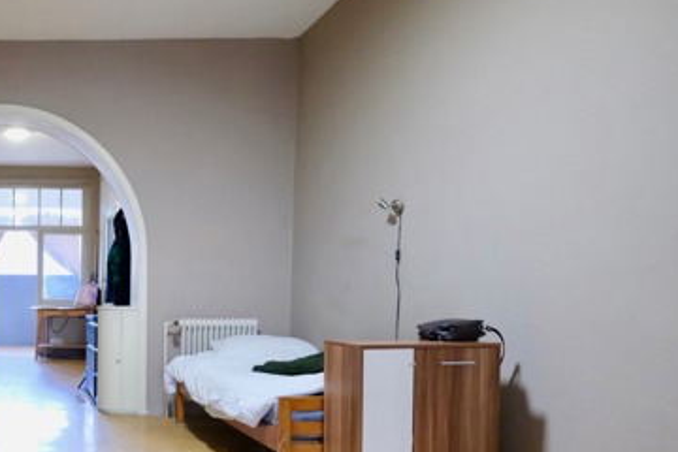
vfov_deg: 40.1
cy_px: 335
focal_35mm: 32
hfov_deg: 49.6
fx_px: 603
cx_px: 23
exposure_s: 1/30
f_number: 4
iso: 5000
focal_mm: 10.5
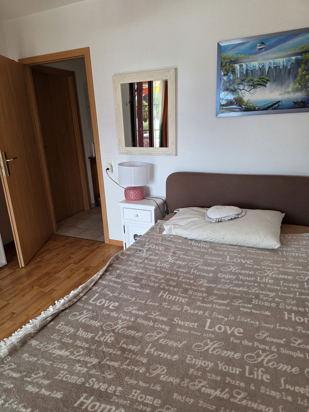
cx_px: 154
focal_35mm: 23
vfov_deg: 73.9
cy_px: 206
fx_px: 274
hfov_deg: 58.9
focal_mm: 6.3
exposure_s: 1/100
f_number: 1.7
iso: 160
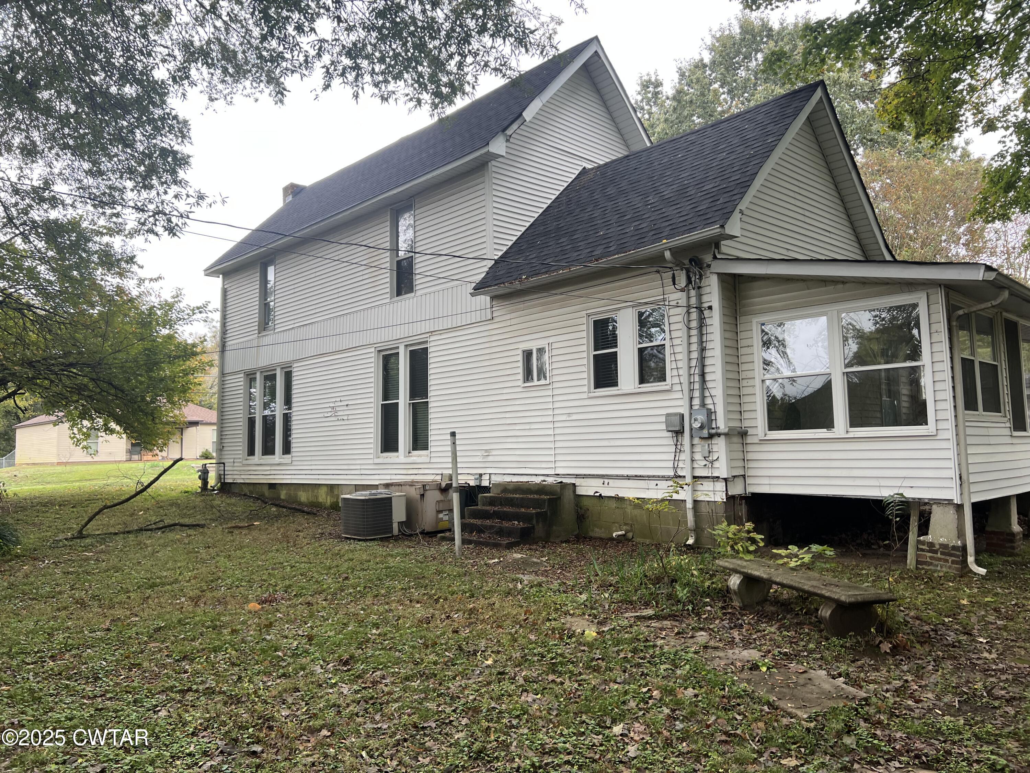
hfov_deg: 67.3
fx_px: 774
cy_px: 386
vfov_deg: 53.1
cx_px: 515
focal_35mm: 26
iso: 40
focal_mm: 5.7
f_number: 1.5
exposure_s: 1/121
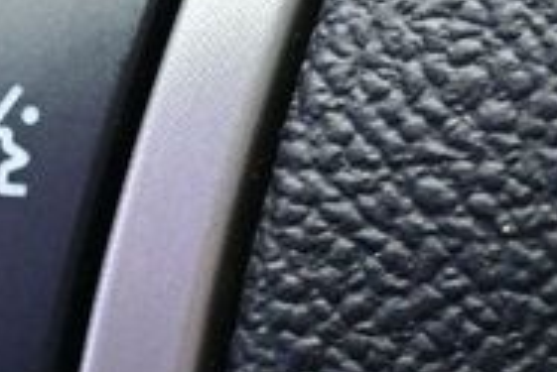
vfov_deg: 5.5
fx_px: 3872
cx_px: -167
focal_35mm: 250
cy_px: 286
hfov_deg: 8.1
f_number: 4.8
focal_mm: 30.5
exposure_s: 1/50
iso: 900
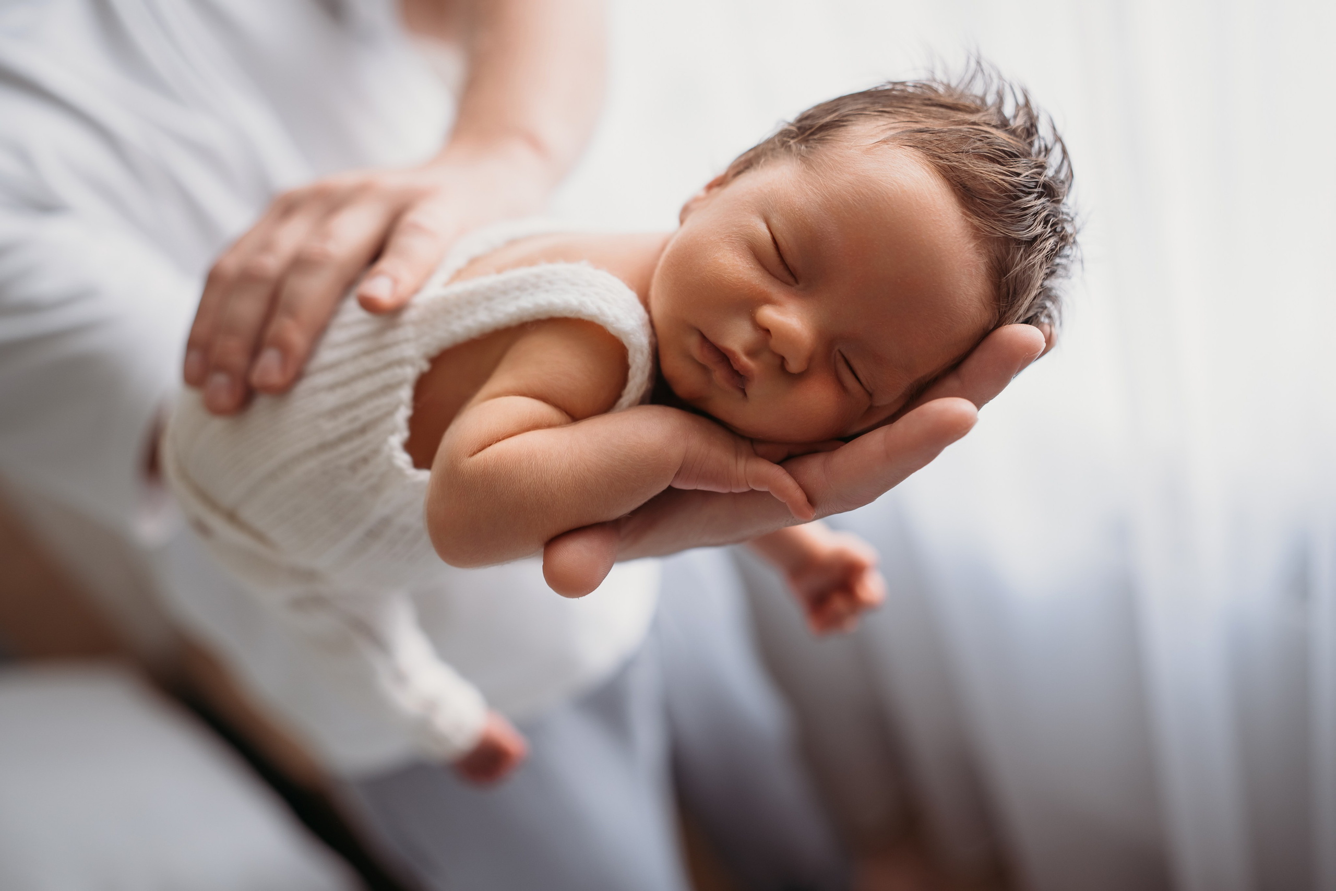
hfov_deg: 54.4
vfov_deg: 37.9
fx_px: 1299
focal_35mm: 35
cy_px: 446
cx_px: 668
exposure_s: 1/100
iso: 200
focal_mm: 35
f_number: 2
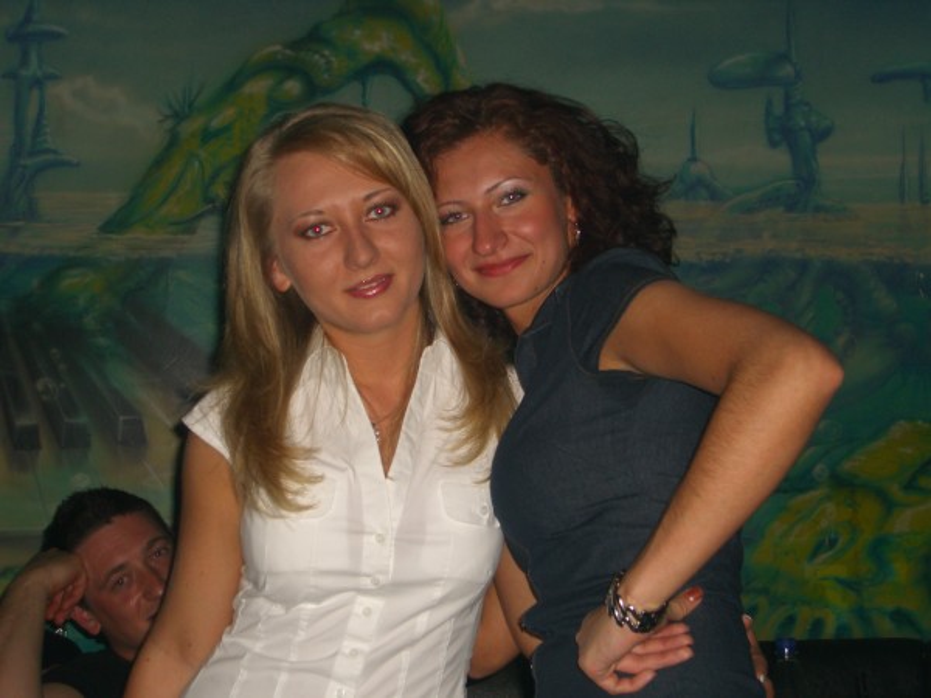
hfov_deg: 28.6
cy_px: 349
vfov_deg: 21.6
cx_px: 466
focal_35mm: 68
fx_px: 1829
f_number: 4
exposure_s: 1/60
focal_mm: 14.2
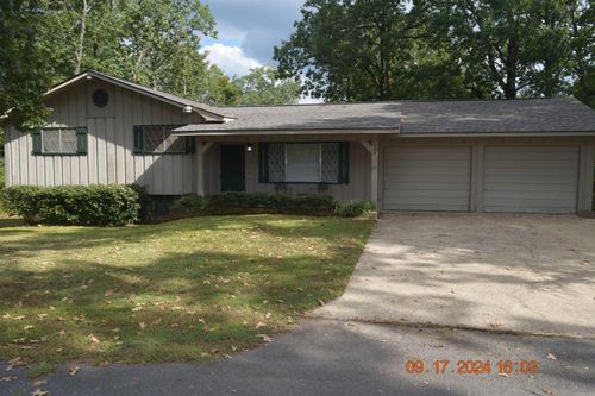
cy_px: 198
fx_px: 446
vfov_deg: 47.9
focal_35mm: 27
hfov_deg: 67.4
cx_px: 298
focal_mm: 18
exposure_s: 1/200
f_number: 7.1
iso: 100
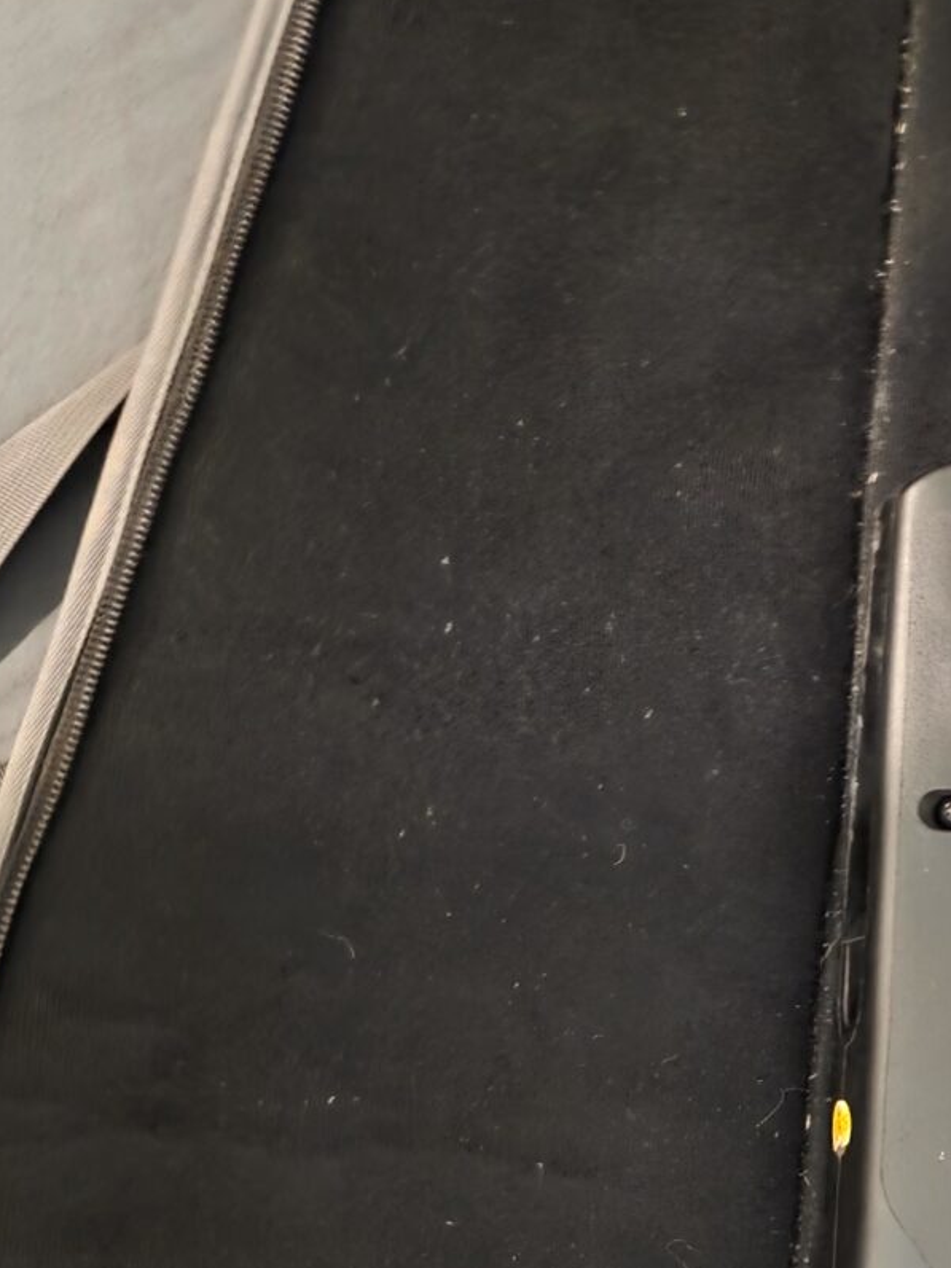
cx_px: 980
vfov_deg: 25.7
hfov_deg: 19.3
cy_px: 1075
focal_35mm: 74
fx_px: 2711
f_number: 1.7
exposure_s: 1/15.2
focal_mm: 6.3
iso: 2500
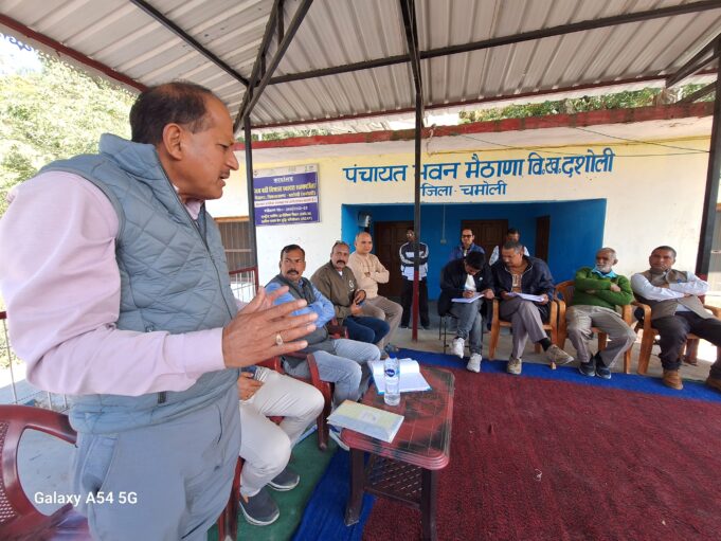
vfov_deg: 89.9
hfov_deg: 106.2
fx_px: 271
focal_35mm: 13
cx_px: 360
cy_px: 270
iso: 40
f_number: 2.2
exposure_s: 1/100
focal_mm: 1.74
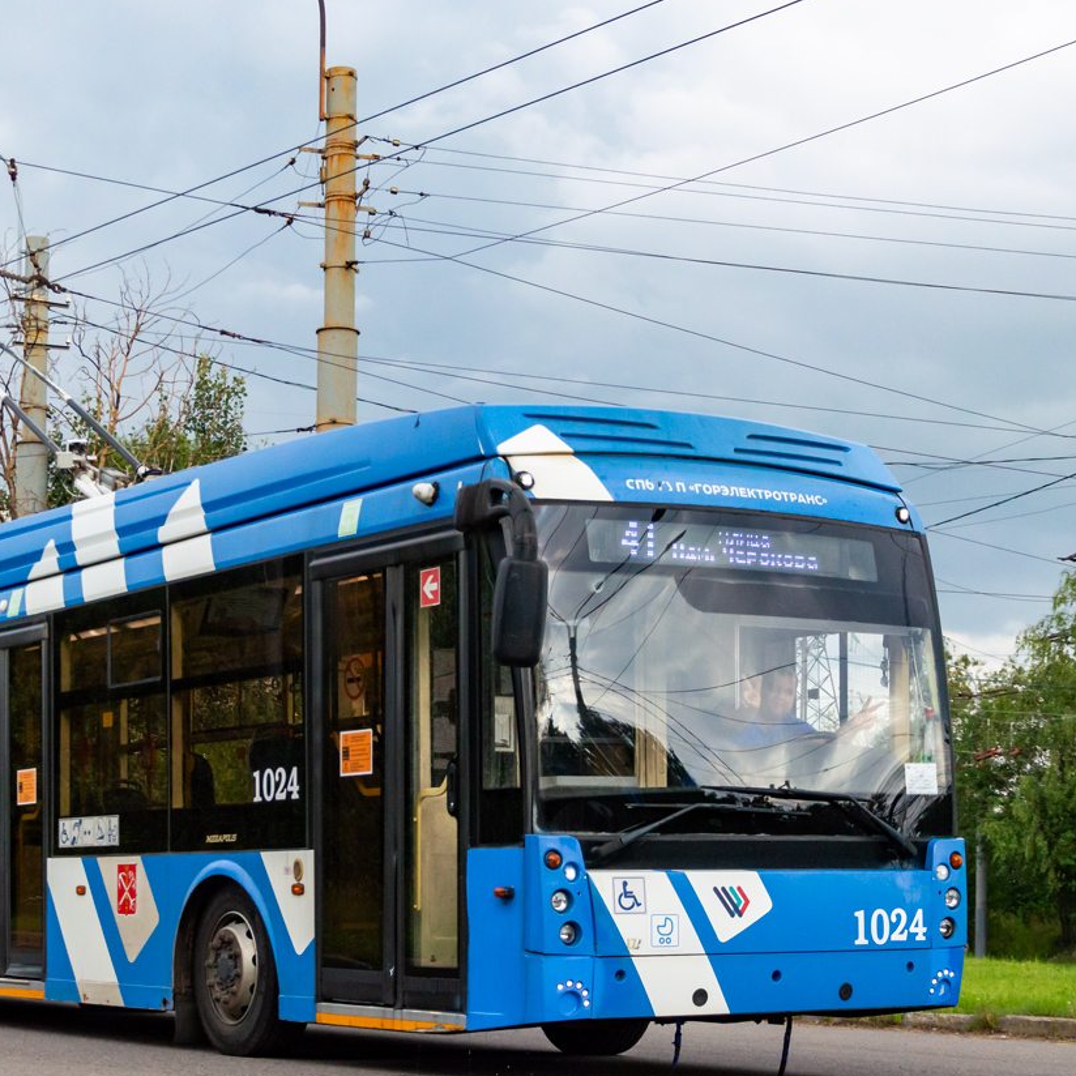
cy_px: 494
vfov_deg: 26.5
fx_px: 2286
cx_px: 376
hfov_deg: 26.4
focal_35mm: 65
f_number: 4.5
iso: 800
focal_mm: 28
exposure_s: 1/2000
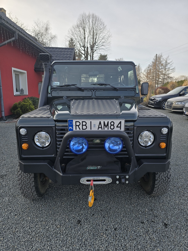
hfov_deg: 58.9
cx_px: 94
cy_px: 126
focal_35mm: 23
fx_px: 167
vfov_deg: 73.9
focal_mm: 6.3
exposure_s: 1/474
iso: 12
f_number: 1.7
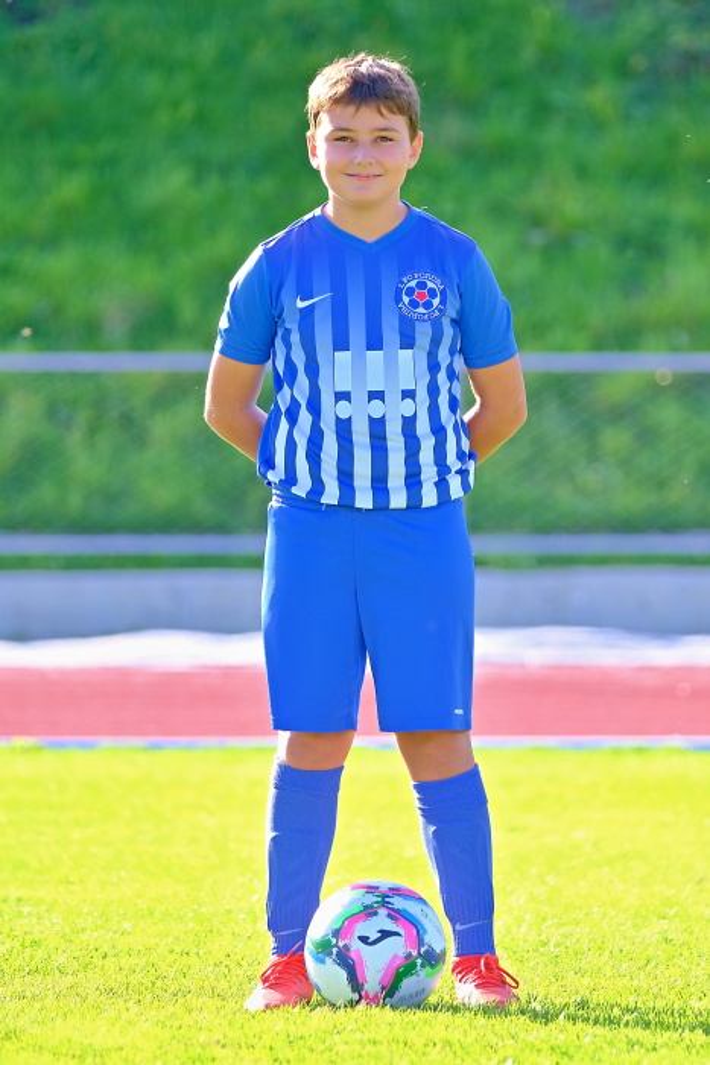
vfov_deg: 10.6
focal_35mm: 194
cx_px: 355
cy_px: 532
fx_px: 5742
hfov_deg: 7.1
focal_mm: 129.2
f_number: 2.8
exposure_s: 1/480
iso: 320
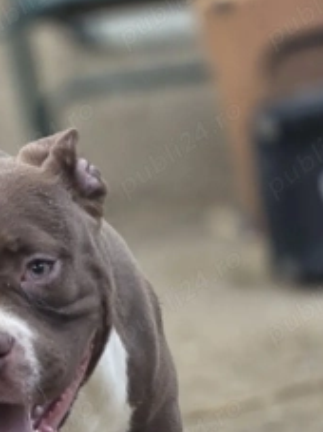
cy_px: 320
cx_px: 70
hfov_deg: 7.3
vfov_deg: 9.7
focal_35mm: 203
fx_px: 2528
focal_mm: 18.6
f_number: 3.4
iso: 250
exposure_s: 1/250
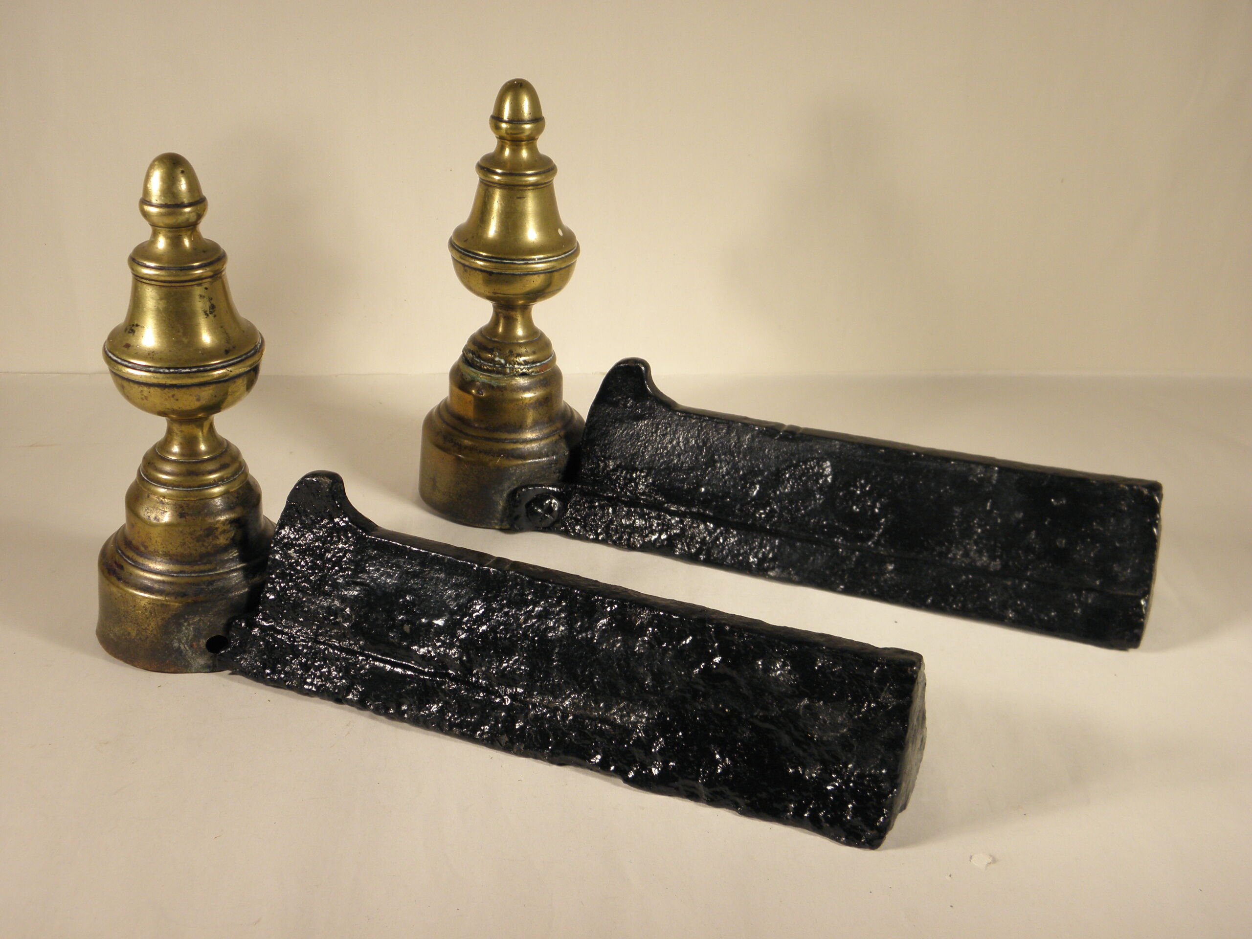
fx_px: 1483
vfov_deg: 35.1
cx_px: 626
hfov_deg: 45.8
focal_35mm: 41
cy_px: 470
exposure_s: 1/50
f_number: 3.8
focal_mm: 7.5
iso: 100
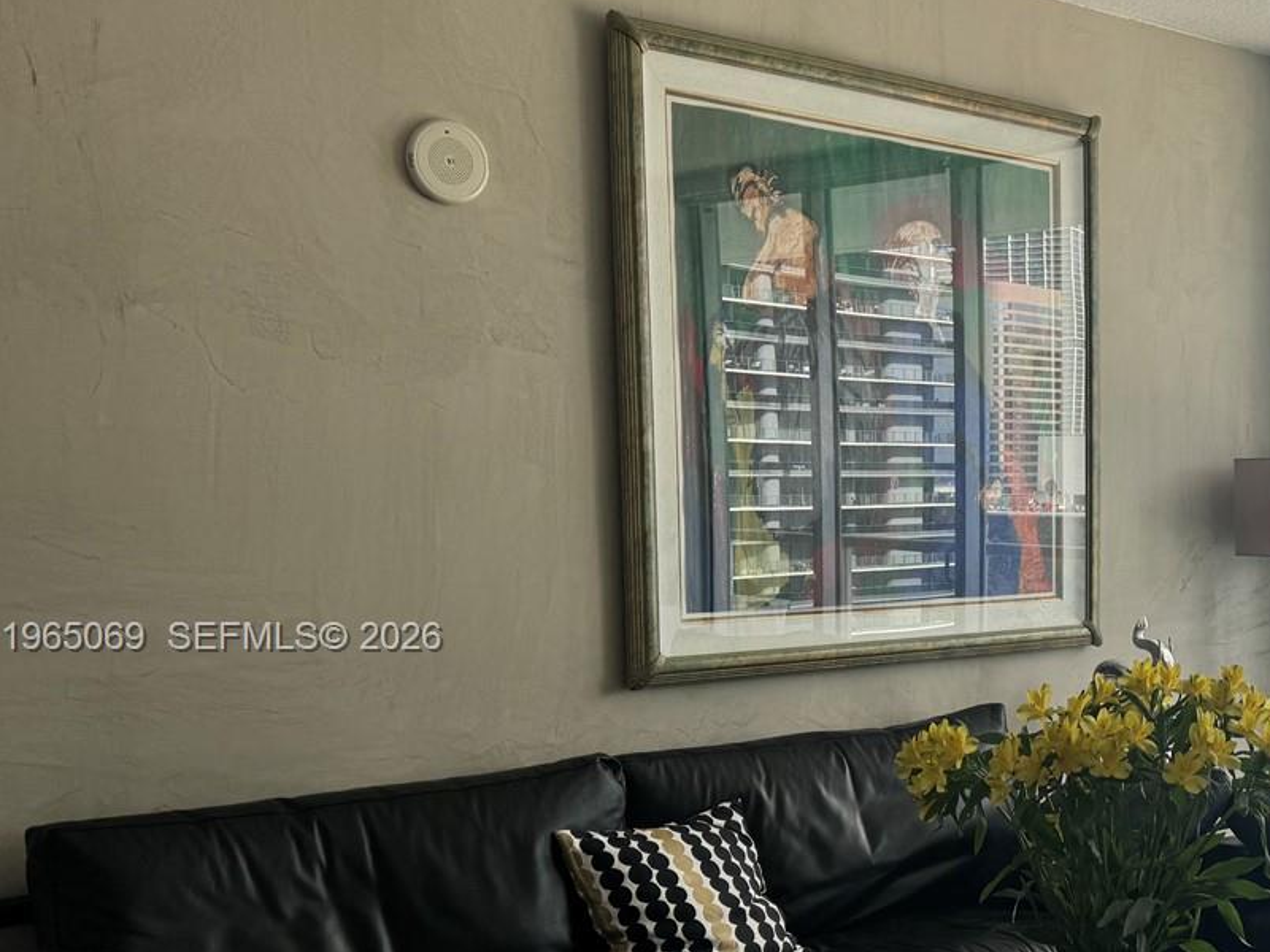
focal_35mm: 48
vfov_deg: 30.0
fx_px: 1761
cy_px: 639
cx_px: 1218
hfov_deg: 36.4
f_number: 1.78
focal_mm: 6.76
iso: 80
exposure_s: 1/470
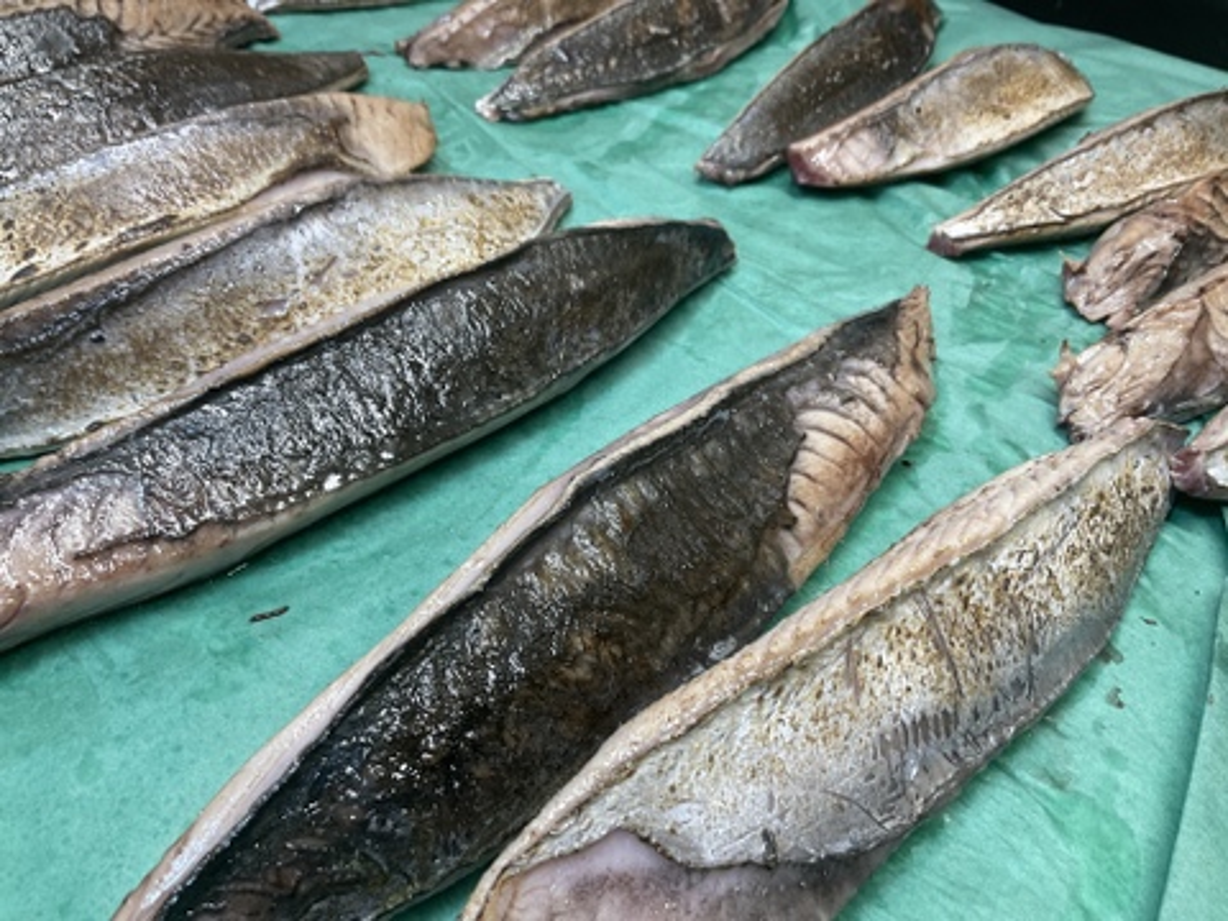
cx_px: 614
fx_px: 1029
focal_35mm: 29
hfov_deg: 61.7
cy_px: 460
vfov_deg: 48.2
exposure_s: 1/60
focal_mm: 3
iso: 50
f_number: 1.8
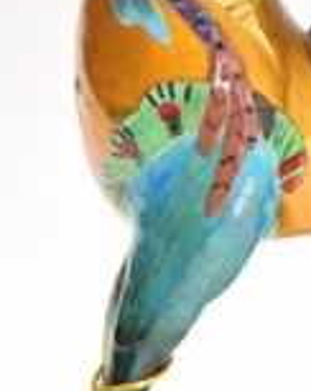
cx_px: 507
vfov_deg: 5.9
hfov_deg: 4.7
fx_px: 3746
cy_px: -55
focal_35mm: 325
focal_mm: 55
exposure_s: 1/100
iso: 400
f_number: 5.6
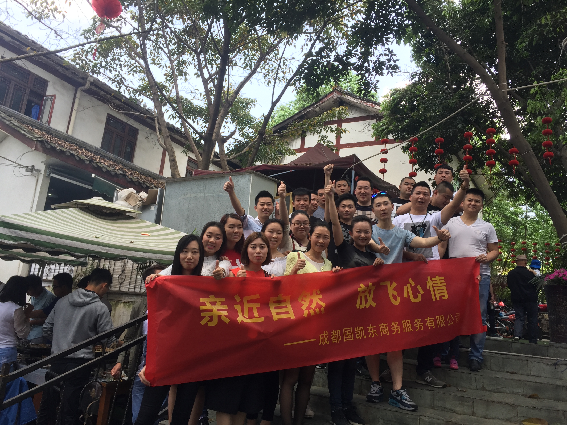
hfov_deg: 61.7
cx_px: 284
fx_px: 475
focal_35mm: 29
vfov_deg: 48.2
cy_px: 212
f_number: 2.2
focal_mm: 4.15
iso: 32
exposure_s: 1/194
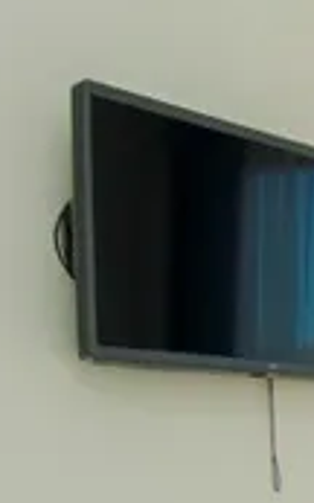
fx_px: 1233
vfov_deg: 22.1
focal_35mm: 90
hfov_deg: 10.0
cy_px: 509
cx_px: 991
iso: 200
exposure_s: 1/60
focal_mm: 18
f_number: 9
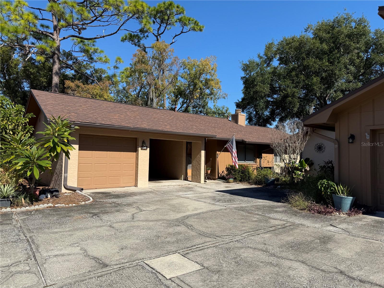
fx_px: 266
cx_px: 192
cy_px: 144
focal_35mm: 24
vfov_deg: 56.8
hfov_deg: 71.6
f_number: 1.78
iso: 80
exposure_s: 1/4405
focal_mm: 6.76
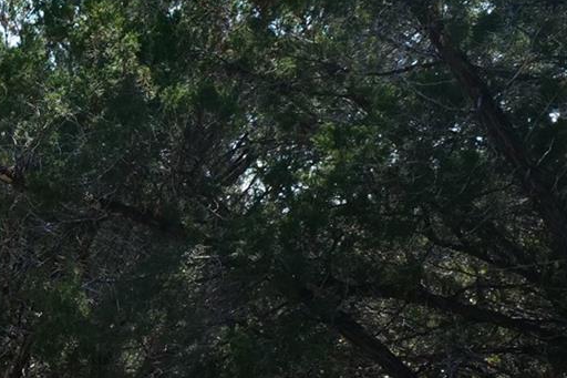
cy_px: 497
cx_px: -292
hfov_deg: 21.2
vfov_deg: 16.1
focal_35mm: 80
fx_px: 1260
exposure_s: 1/800
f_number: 9
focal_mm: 20
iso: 1600
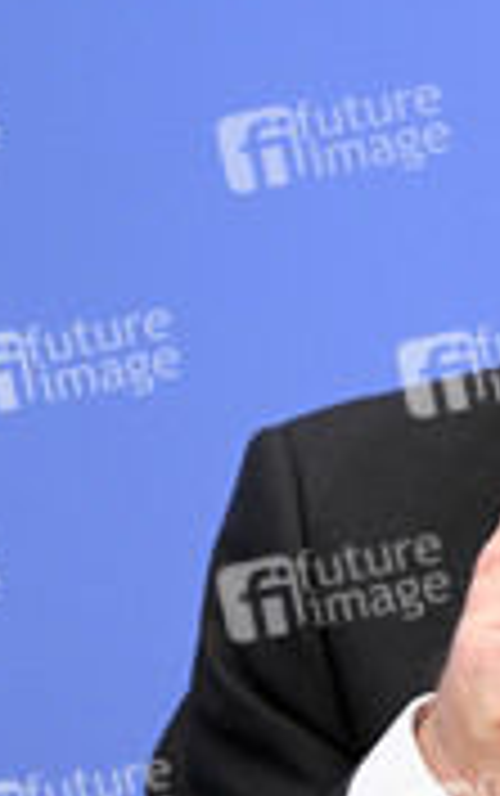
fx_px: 6764
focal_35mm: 311
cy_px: 252
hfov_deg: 4.2
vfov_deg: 6.7
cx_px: 845
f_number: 3.5
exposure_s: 1/1250
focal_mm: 120
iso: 4000
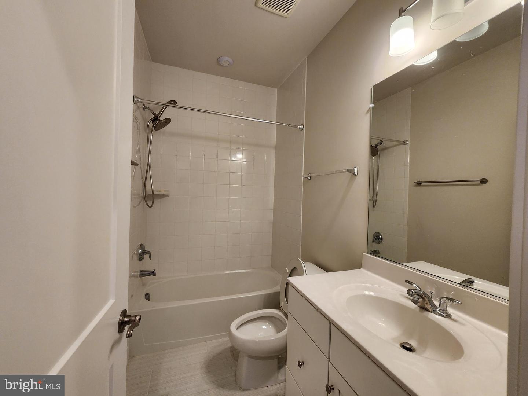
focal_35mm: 13
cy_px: 198
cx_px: 264
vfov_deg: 89.9
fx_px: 198
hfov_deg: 106.2
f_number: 2.2
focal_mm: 2.2
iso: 125
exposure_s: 1/60
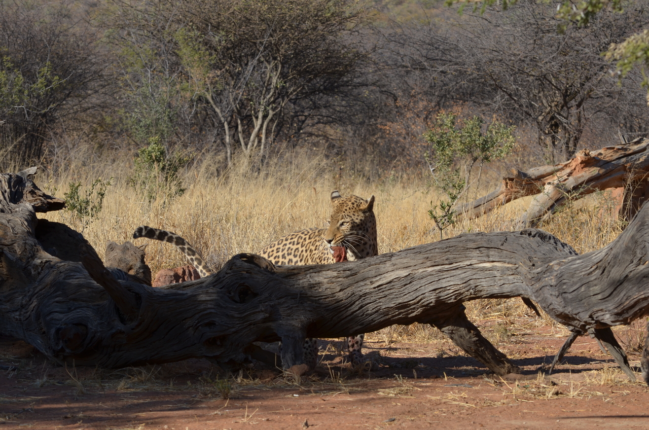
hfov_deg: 12.5
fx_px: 2969
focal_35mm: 165
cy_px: 215
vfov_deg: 8.3
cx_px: 324
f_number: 8
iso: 110
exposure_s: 1/250
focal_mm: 110
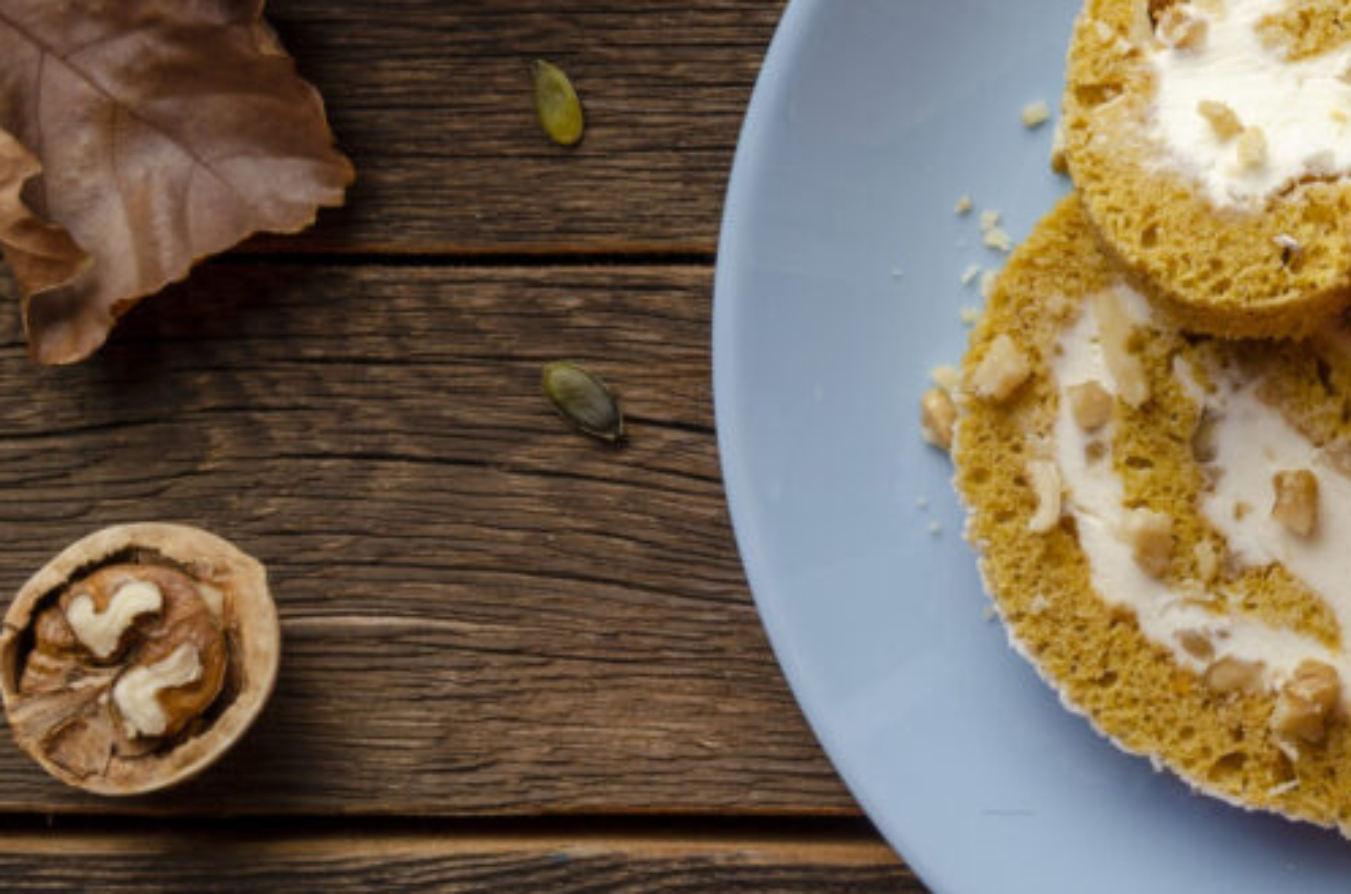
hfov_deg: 17.1
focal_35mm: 116
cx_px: 1520
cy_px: 202
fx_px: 4343
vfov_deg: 11.7
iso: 100
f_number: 8
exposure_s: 1/200
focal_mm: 32
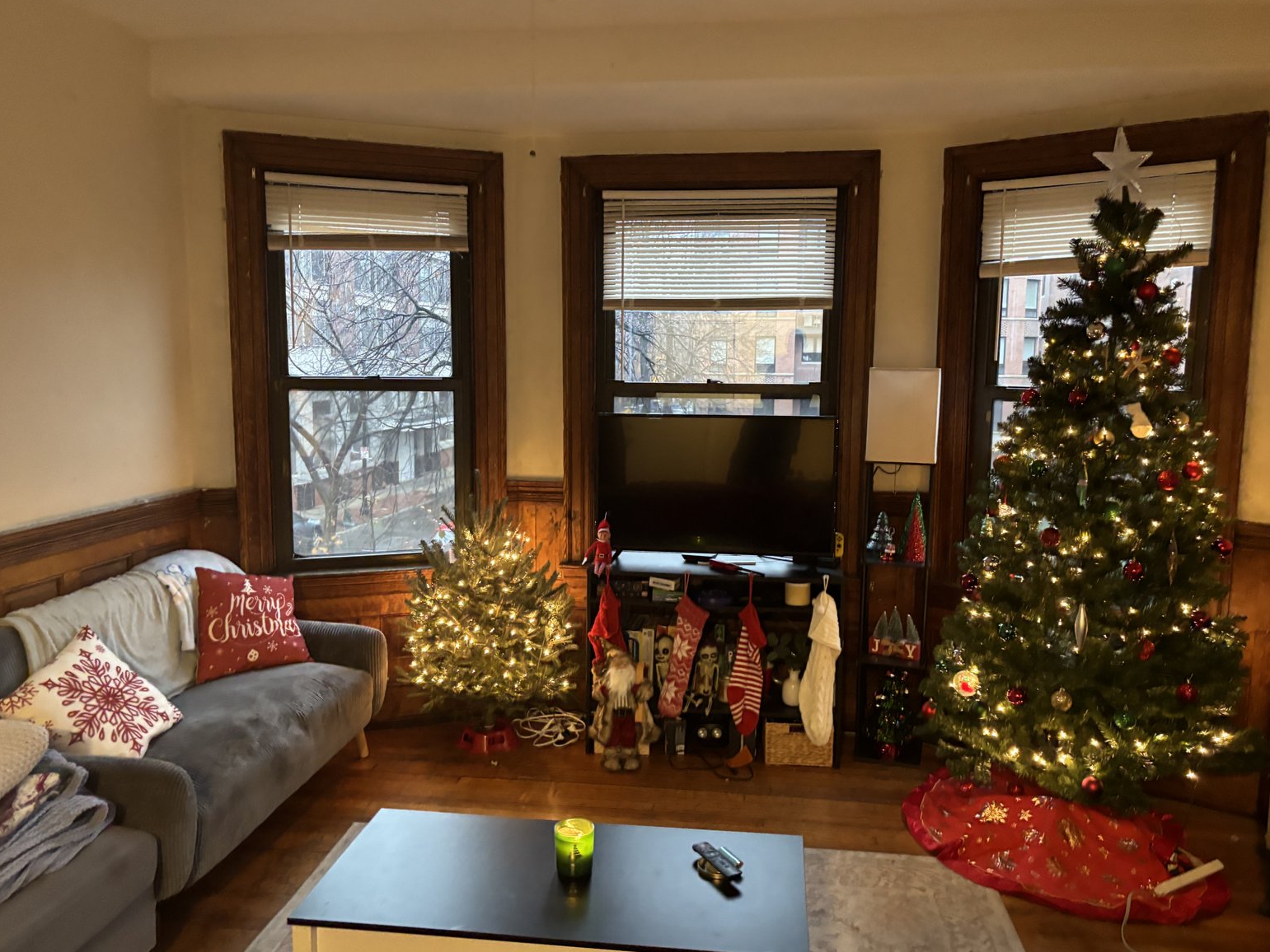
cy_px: 485
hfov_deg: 65.3
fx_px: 991
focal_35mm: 27
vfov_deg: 51.4
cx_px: 641
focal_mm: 5.96
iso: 640
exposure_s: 1/40
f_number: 1.6
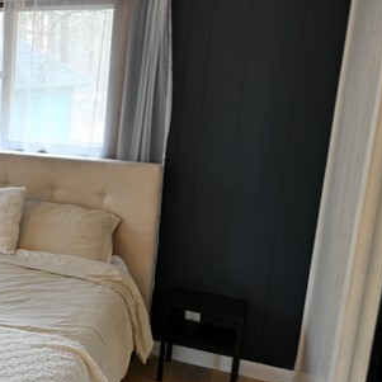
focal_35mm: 49
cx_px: -82
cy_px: 175
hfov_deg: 29.5
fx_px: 612
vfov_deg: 34.7
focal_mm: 16
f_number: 5.6
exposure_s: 1/3
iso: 200
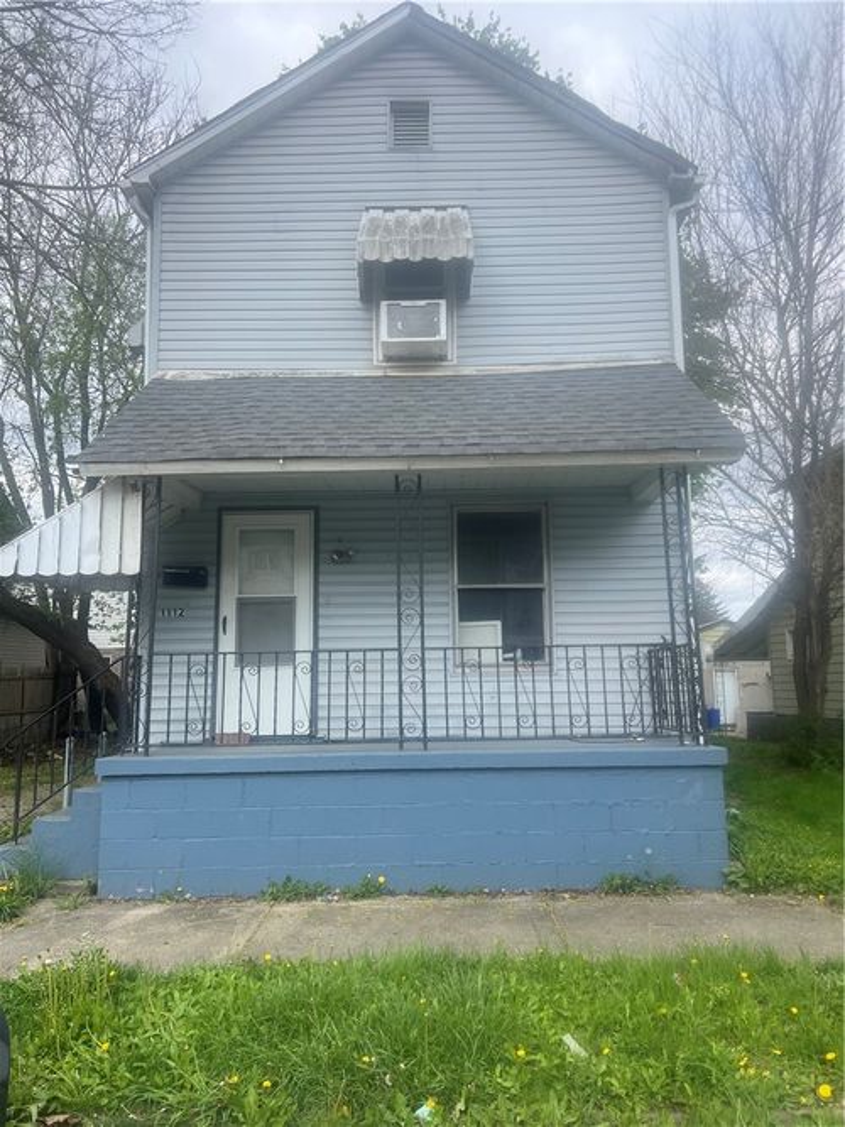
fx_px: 847
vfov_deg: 67.3
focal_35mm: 26
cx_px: 422
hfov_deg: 53.0
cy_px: 564
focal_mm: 5.7
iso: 50
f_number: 1.5
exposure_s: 1/1468
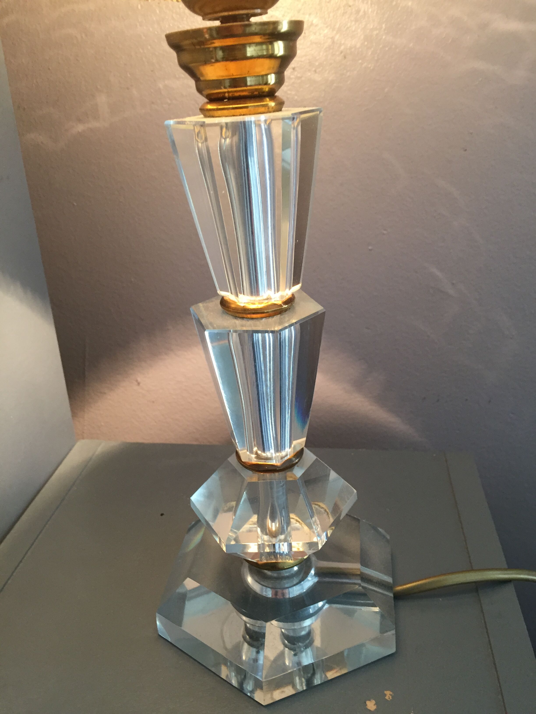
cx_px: 268
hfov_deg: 48.2
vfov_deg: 61.7
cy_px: 357
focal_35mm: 29
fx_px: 599
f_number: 2.2
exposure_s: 1/33
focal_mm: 4.15
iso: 160
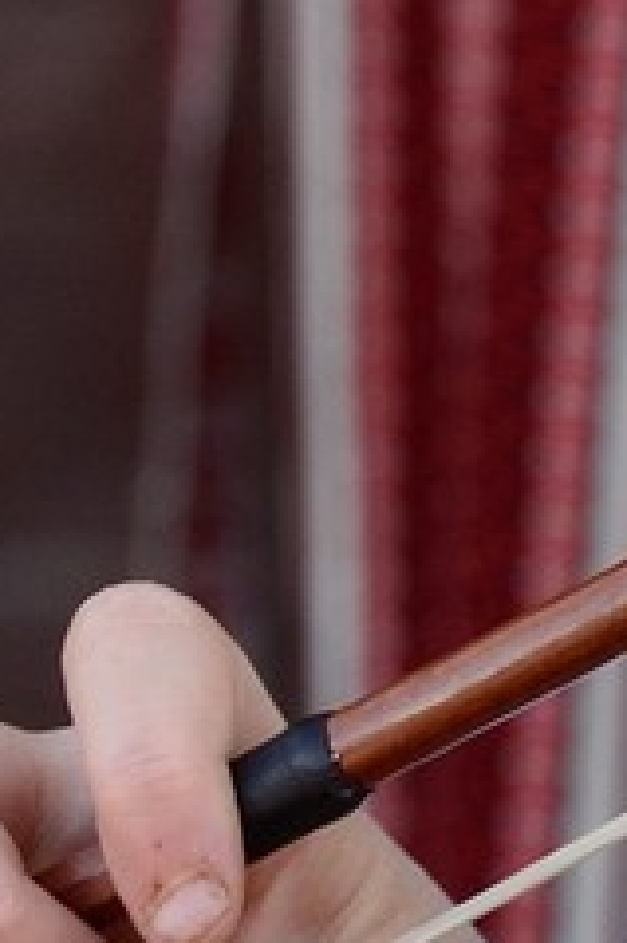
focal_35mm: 1137
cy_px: 375
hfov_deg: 1.2
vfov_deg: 1.8
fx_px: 29745
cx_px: 2043
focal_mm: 170
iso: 800
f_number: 5.6
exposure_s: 1/320
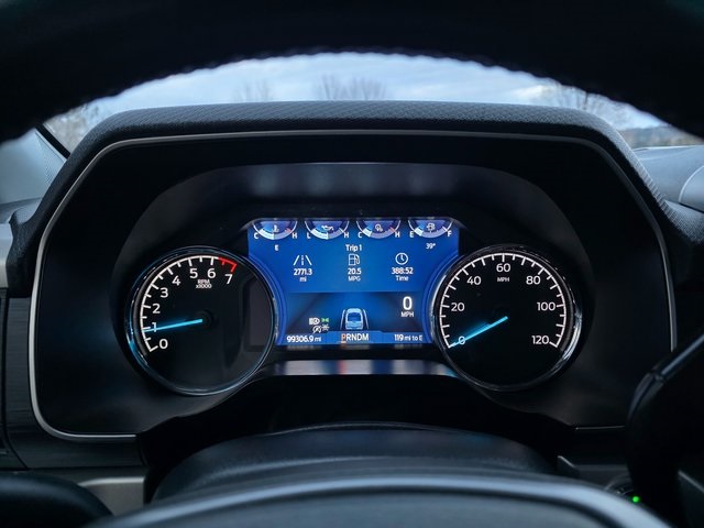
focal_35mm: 23
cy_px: 264
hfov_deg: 73.9
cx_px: 352
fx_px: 468
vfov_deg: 58.9
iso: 800
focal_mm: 6.3
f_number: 1.7
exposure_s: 1/59.5
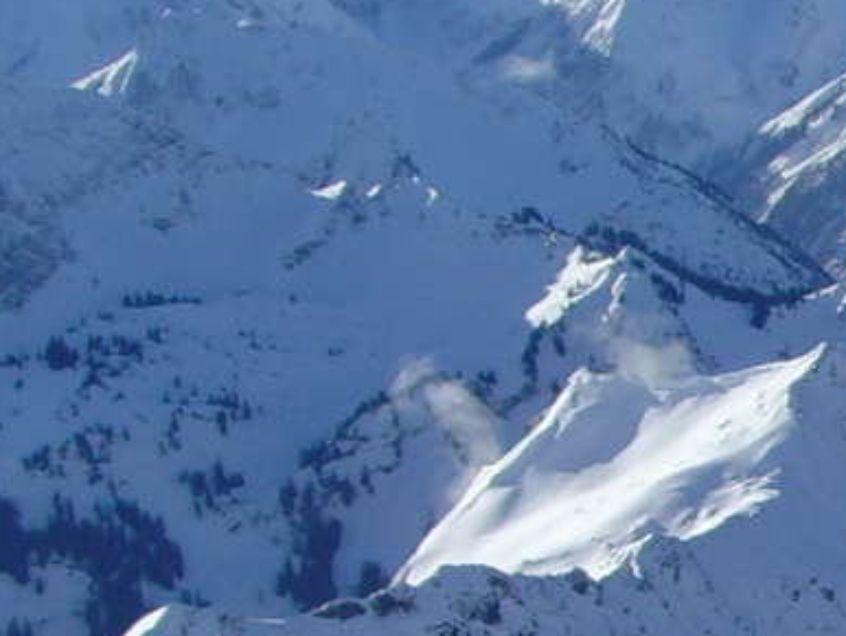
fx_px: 3790
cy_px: 686
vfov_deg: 9.5
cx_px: 1468
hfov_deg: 11.9
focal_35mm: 155
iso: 80
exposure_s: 1/500
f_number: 6.3
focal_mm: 6.6
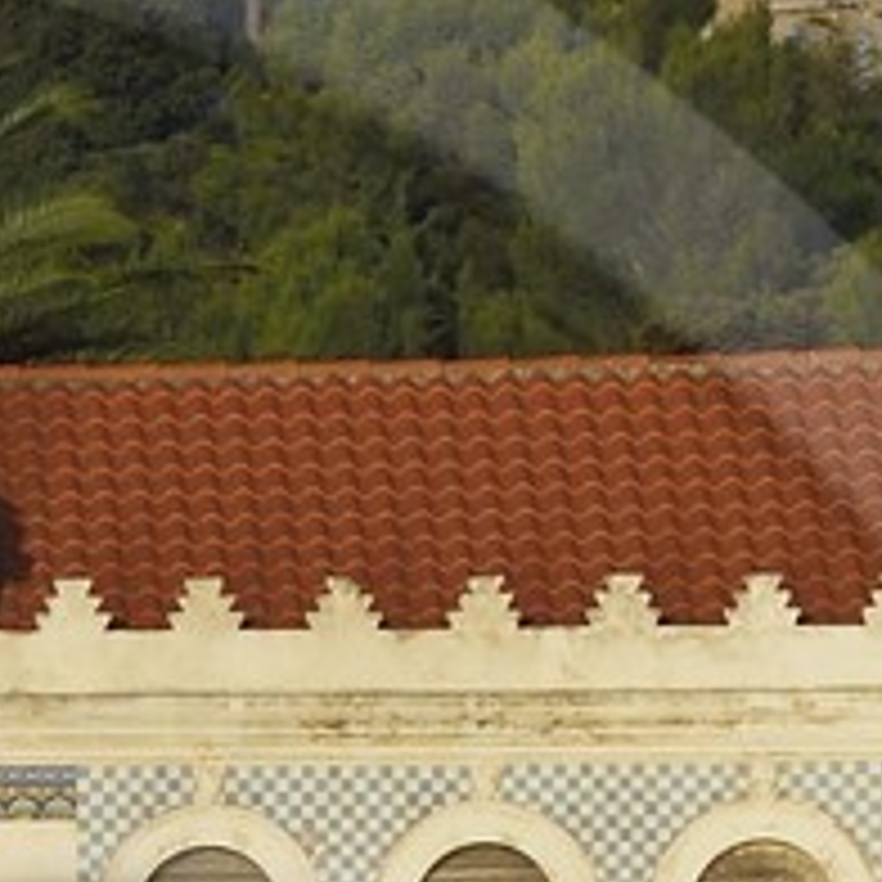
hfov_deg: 1.3
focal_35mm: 1388
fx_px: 40012
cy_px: 1598
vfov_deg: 1.3
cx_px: -436
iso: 200
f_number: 11
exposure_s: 1/400
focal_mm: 200
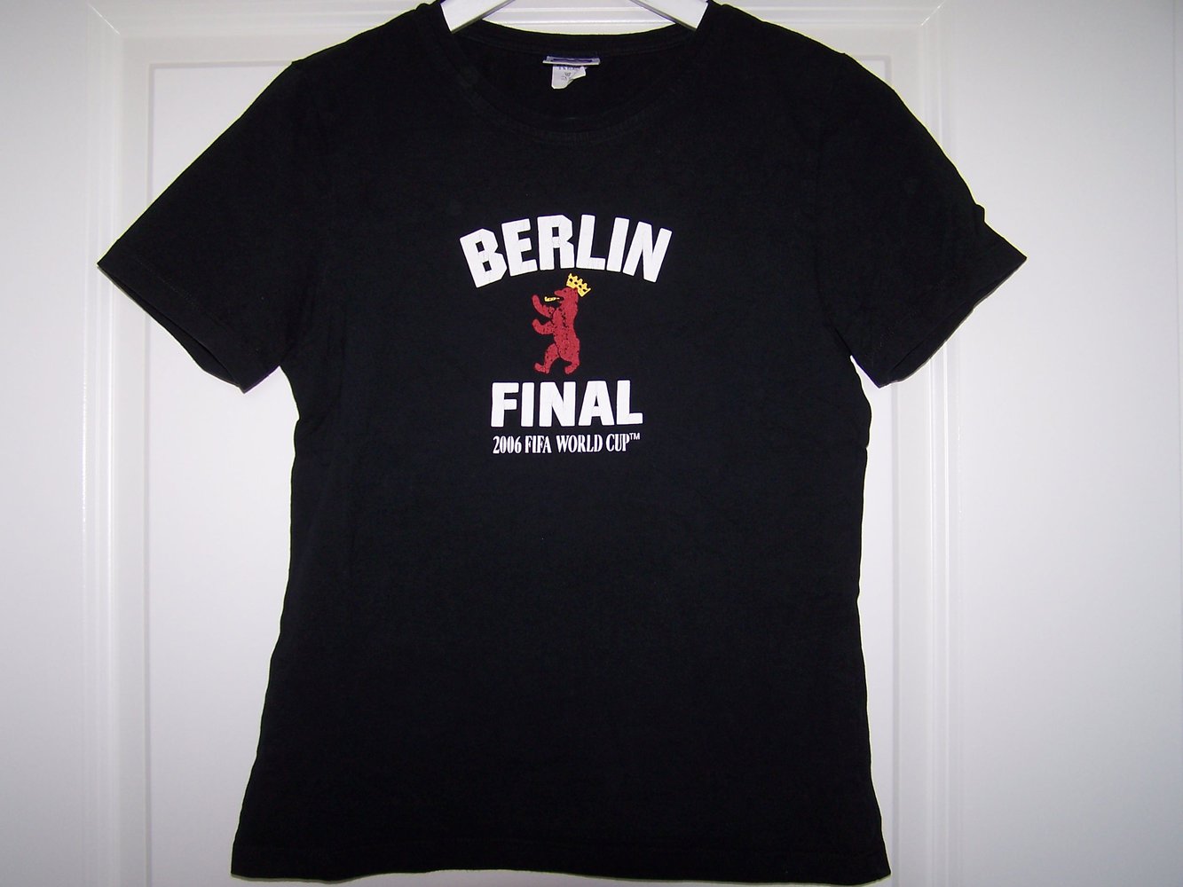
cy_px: 444
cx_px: 592
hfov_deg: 49.0
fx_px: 1299
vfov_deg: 37.7
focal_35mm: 38
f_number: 2.8
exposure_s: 1/60
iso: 80
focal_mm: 6.3
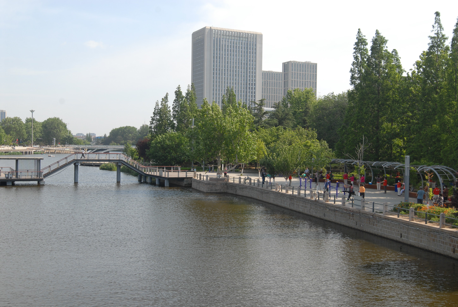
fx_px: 555
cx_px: 229
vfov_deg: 31.0
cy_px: 154
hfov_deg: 44.9
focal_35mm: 44
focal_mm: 29
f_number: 8
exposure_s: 1/125
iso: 100
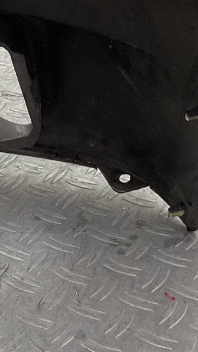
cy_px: 75
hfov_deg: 10.9
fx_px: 980
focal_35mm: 105
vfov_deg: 20.2
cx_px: -146
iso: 25
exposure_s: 1/100
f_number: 1.8
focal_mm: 3
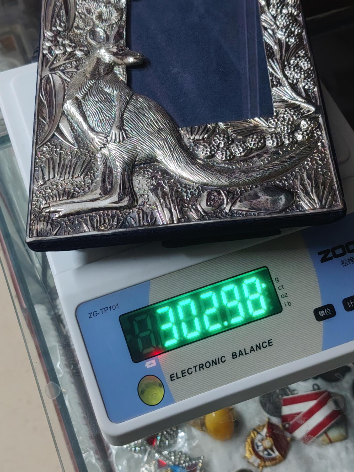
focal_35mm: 51
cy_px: 236
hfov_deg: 28.6
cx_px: 177
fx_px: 695
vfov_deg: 37.5
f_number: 1.88
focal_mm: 4.84
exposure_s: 1/50
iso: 455
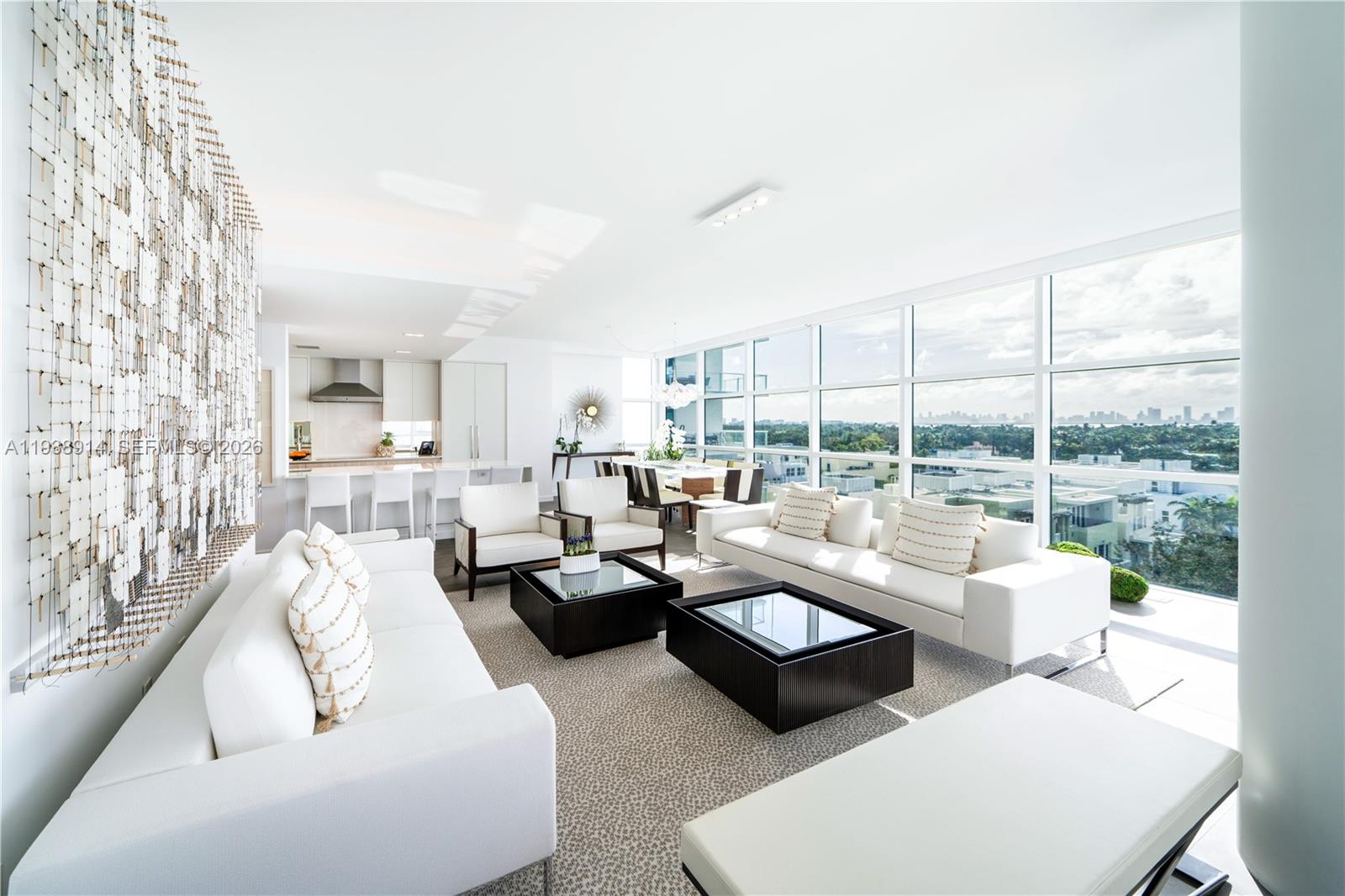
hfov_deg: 112.6
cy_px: 448
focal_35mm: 12
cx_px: 672
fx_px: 448
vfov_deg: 90.0
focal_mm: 12
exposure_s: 1/8000
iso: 125
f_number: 5.6
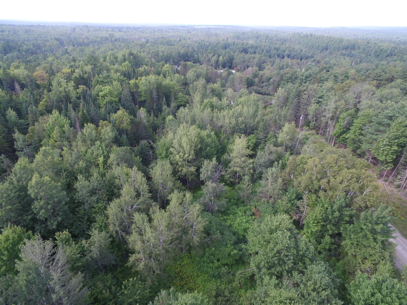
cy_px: 152
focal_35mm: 20
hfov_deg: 81.7
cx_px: 204
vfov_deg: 66.0
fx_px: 235
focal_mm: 3.61
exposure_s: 1/166
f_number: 2.8
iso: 100
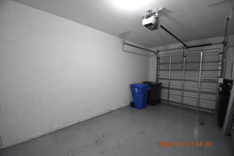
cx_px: 117
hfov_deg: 100.4
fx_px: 97
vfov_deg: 77.3
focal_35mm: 15
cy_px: 78
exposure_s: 1/60
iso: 2200
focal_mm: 10
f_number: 3.5
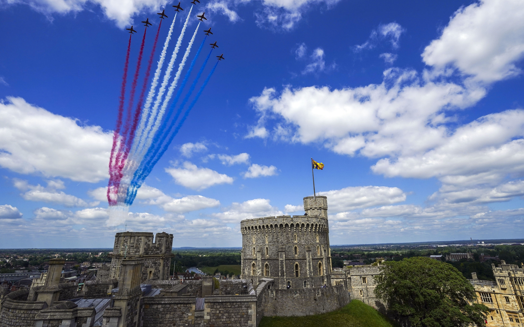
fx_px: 243
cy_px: 148
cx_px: 263
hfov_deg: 94.4
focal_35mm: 17
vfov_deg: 67.8
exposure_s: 1/1250
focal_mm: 16
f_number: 10
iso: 250
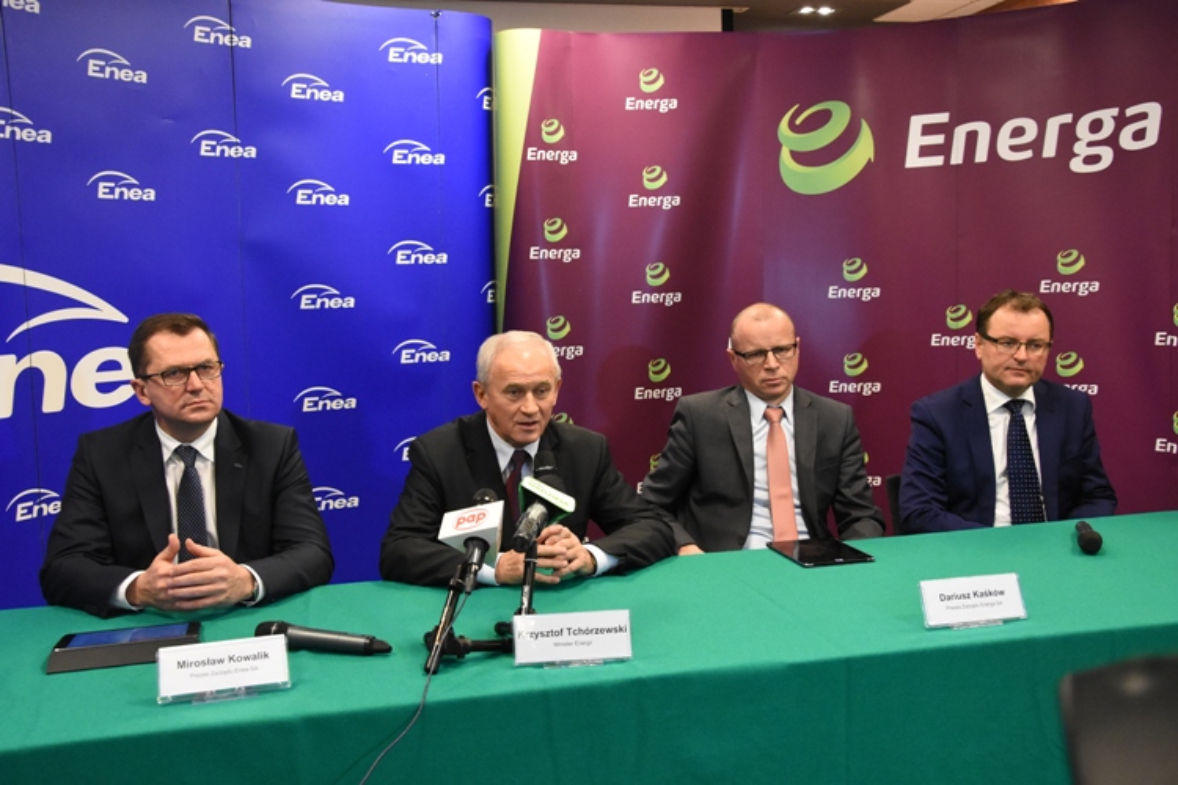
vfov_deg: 35.5
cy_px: 392
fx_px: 1227
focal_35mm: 38
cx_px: 589
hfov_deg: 51.3
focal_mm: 25
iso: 4000
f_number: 5.6
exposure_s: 1/125
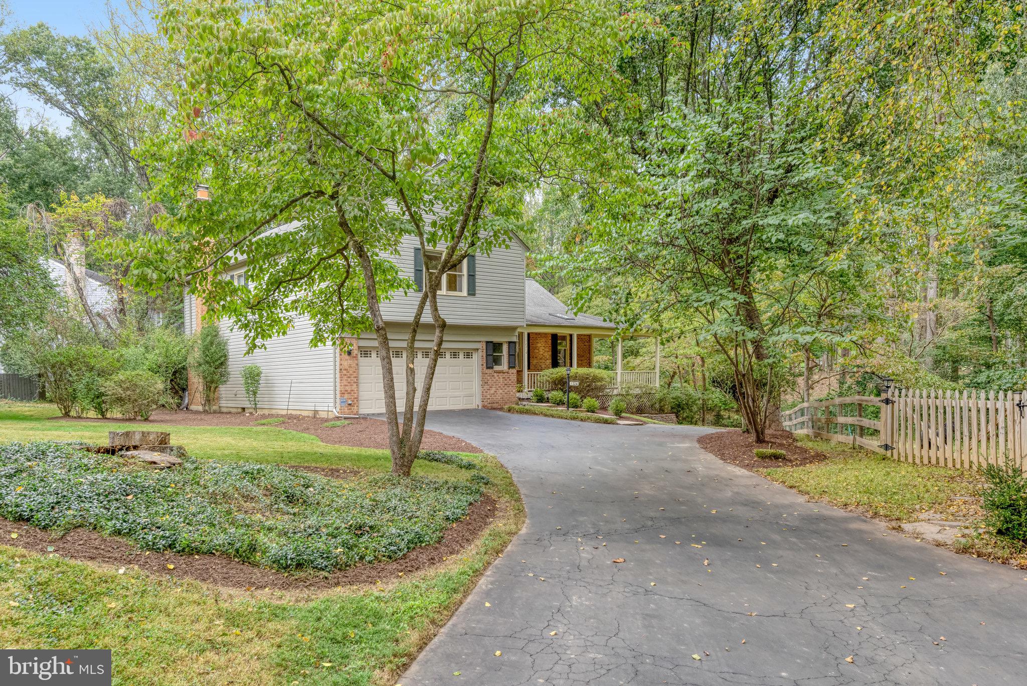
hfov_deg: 73.7
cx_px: 514
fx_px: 685
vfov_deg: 53.2
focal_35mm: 24
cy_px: 343
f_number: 8
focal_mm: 24
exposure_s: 1/80
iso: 400
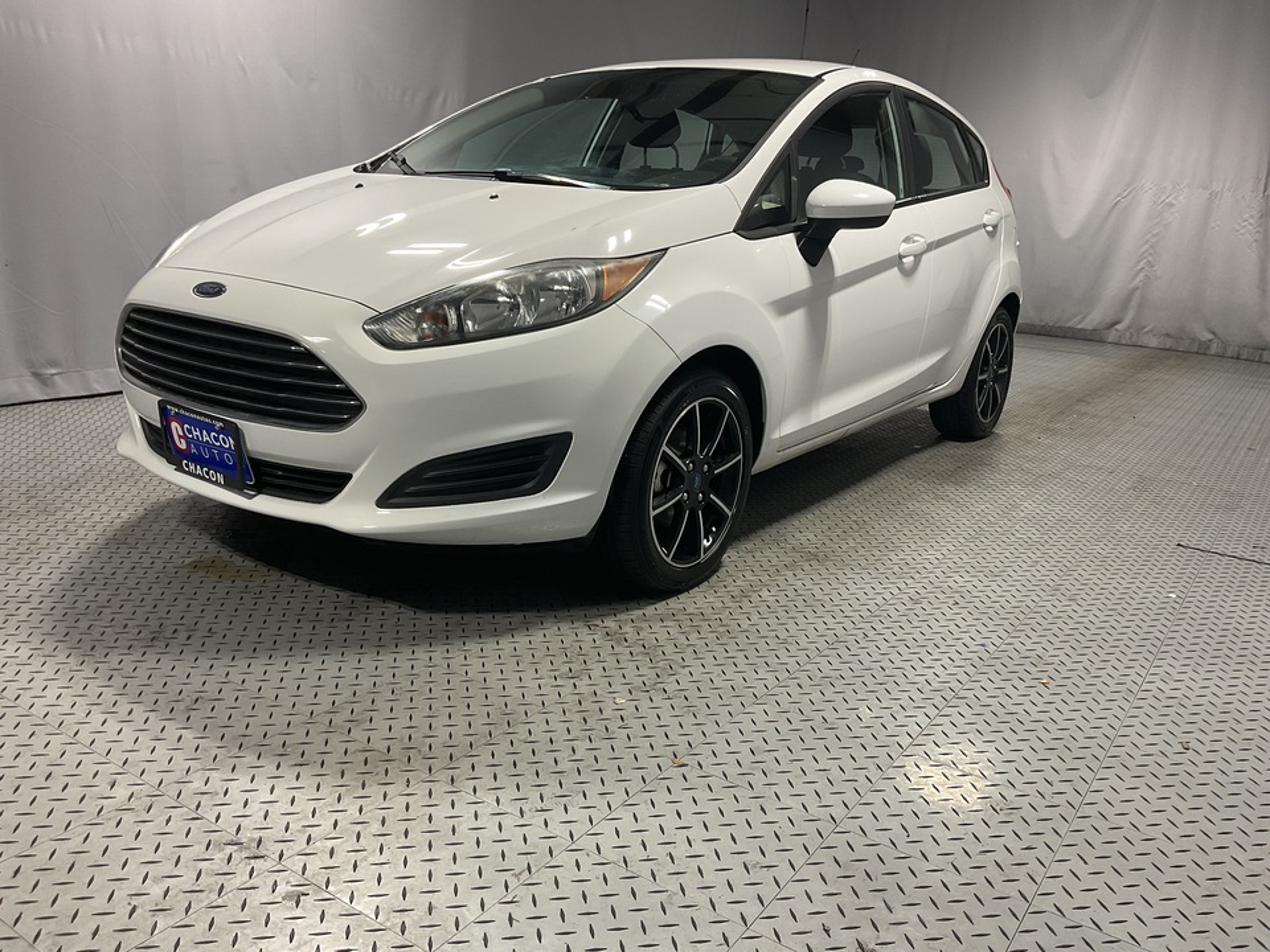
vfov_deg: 48.2
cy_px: 476
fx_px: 1064
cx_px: 635
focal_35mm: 29
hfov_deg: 61.7
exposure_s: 1/120
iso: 40
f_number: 1.8
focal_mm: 3
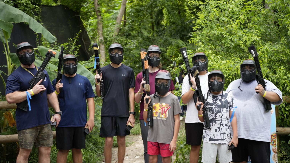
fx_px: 569
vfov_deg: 16.3
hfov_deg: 28.6
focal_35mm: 74
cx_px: 144
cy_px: 82
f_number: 4.5
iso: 500
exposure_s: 1/400
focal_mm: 70
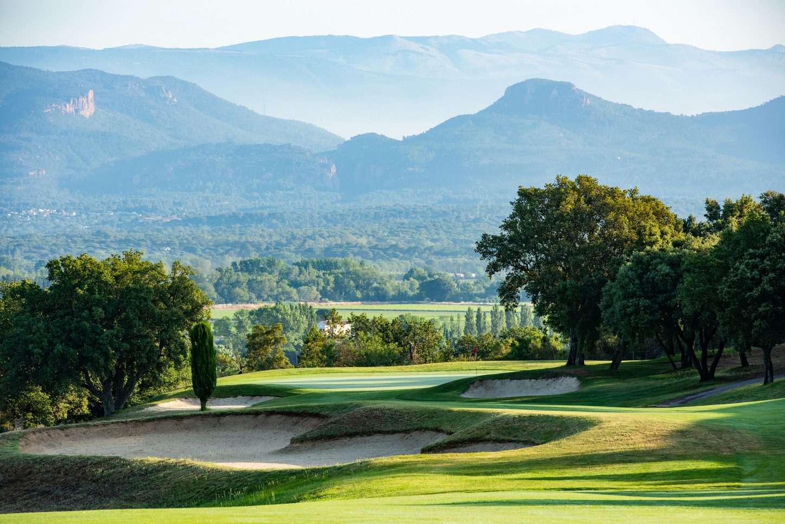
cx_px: 392
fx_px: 4363
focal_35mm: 200
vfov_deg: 6.9
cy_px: 262
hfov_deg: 10.3
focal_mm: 200
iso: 400
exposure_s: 1/250
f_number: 9
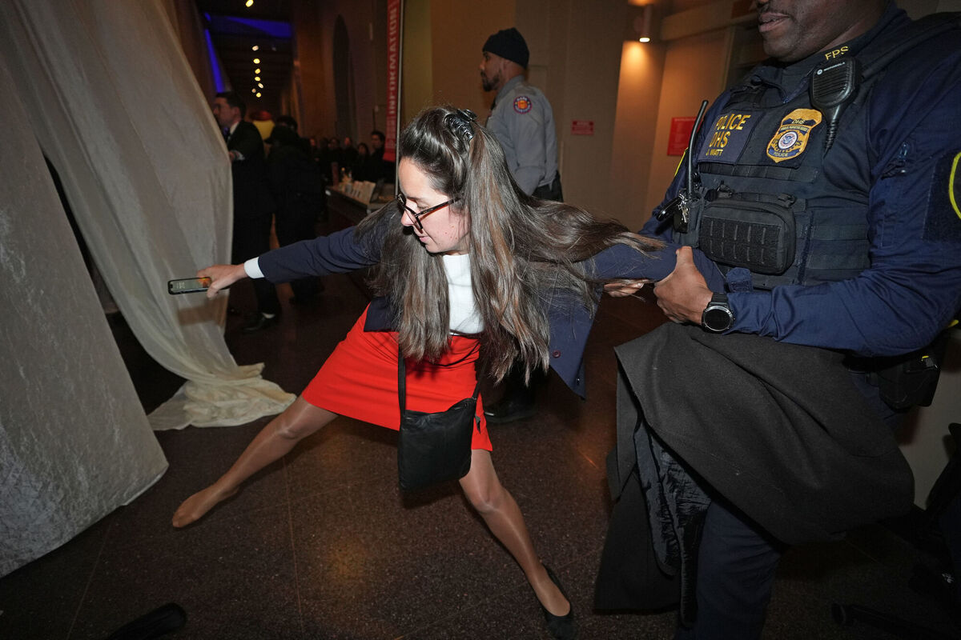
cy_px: 320
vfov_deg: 73.7
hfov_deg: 96.7
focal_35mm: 16
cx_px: 480
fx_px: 427
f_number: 2.8
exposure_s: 1/320
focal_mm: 16
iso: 2000
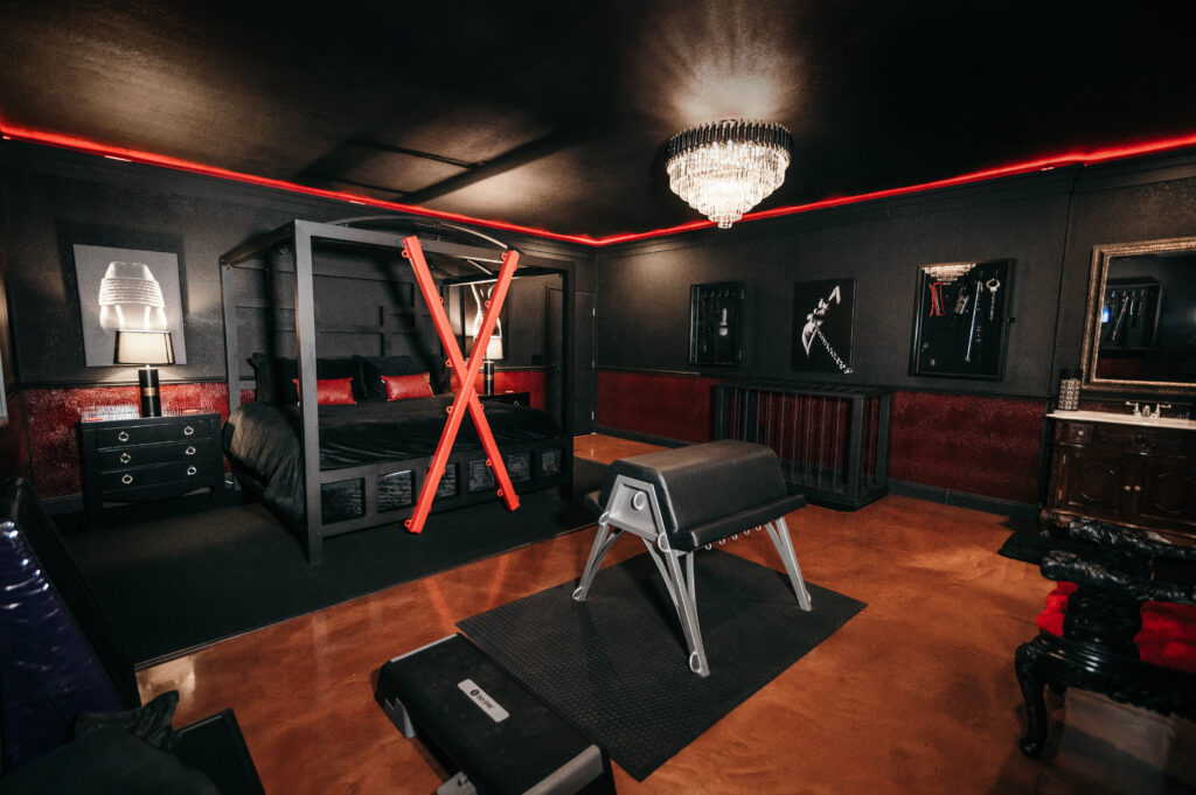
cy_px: 398
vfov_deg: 73.7
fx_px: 531
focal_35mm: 16
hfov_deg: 96.8
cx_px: 598
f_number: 2.8
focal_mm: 16
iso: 2000
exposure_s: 1/100
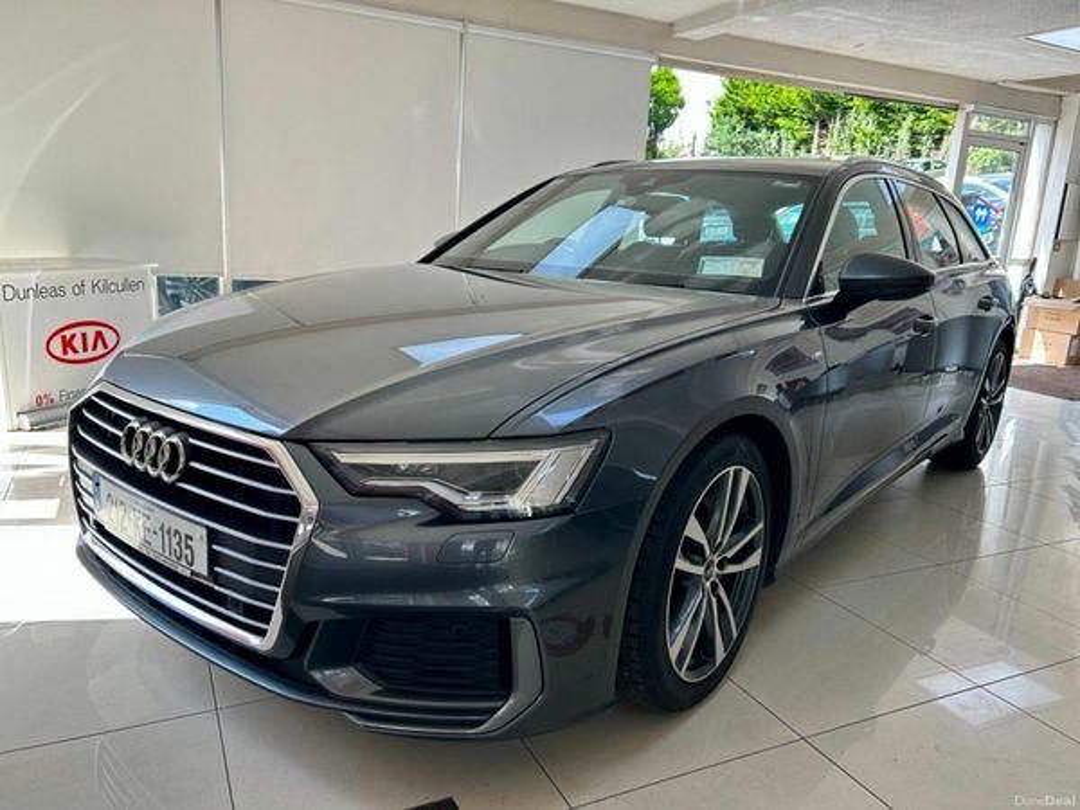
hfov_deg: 67.3
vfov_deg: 53.1
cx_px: 540
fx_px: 811
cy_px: 405
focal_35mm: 26
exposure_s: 1/274
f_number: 1.5
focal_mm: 5.7
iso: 40
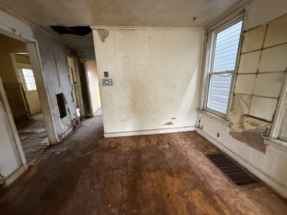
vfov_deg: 85.7
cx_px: 144
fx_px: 116
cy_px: 108
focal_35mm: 14
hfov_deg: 102.1
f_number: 2.2
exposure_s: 1/60
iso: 500
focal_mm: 2.22
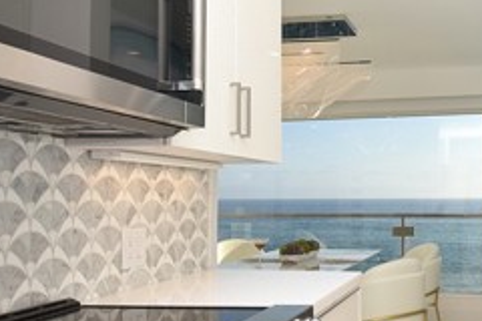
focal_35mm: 40
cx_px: 368
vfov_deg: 33.3
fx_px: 536
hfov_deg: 46.5
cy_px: 198
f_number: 5.6
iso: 160
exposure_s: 1/125
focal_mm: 10
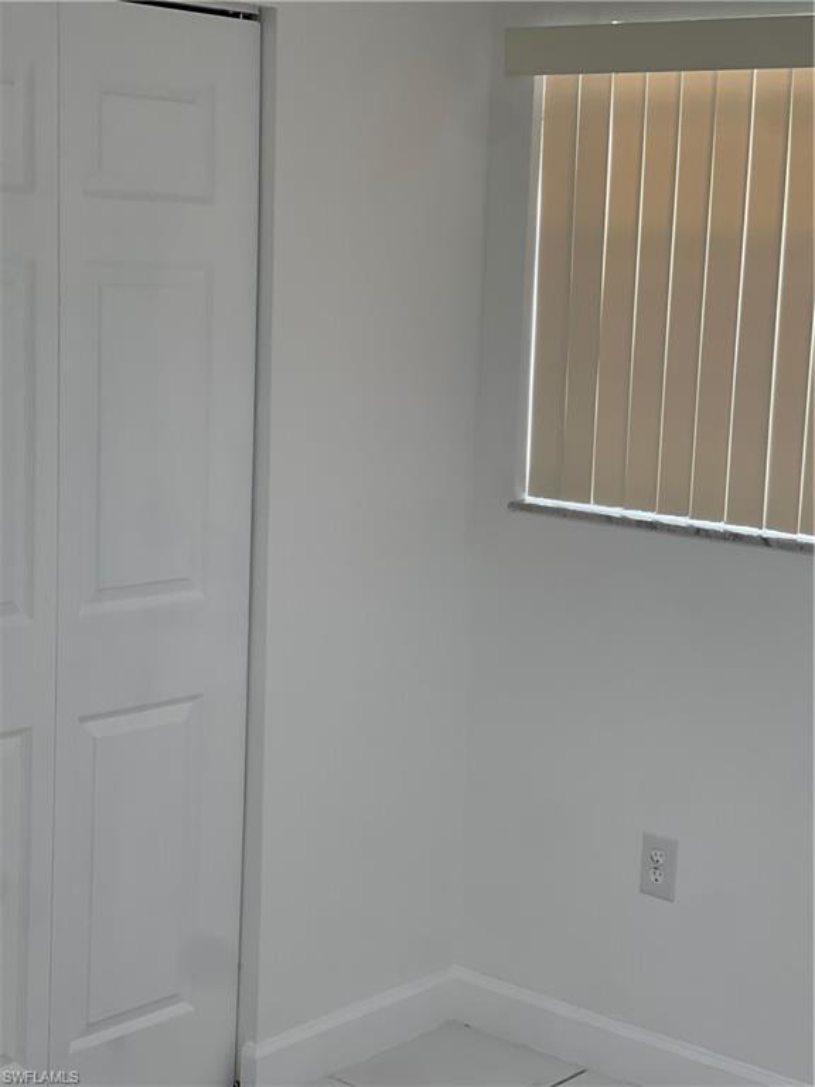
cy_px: 544
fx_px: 2009
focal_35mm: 64
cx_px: 408
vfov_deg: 30.3
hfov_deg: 22.9
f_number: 2.2
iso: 80
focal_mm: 7.5
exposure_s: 1/120
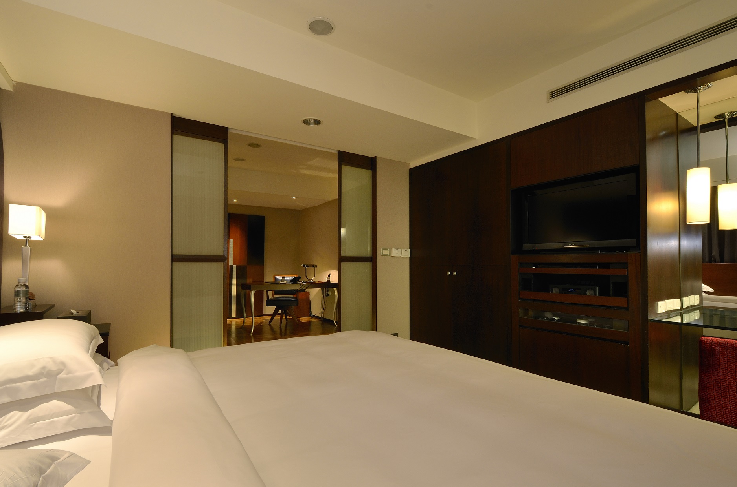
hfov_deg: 96.9
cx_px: 361
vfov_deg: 73.4
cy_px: 259
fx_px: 327
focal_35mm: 16
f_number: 14
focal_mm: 10
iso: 100
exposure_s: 2
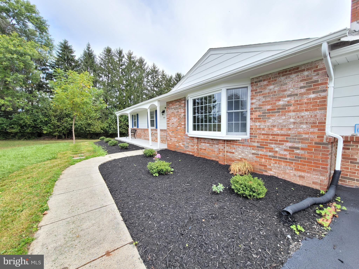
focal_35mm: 13
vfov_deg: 89.9
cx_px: 180
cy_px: 134
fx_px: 135
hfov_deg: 106.2
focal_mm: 2.2
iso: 64
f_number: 2.2
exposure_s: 1/426
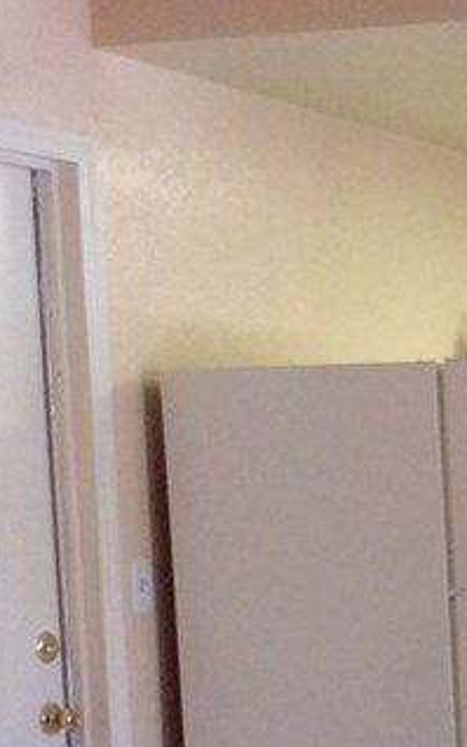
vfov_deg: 18.6
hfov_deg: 11.0
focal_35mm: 109
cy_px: 746
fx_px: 2218
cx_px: 927
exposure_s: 1/24
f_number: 2.4
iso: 160
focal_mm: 3.3
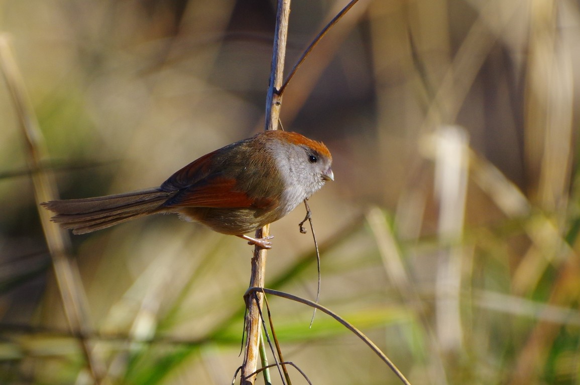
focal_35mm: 675
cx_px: 290
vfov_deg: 2.0
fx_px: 10865
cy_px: 192
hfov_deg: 3.1
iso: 400
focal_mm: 450
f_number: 5.6
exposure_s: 1/750
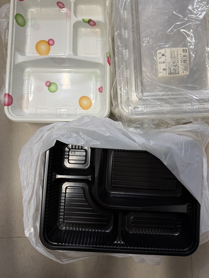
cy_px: 117
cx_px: 119
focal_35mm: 28
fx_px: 225
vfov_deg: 63.1
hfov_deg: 49.6
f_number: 1.78
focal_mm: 6.76
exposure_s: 1/121
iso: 125
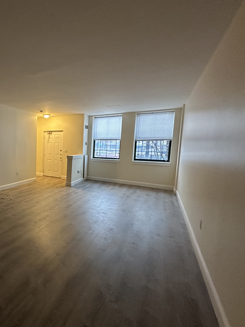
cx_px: 29
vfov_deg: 84.7
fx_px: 179
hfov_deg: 59.6
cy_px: 164
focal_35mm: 19
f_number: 2.2
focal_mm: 2.22
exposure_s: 1/60
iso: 400
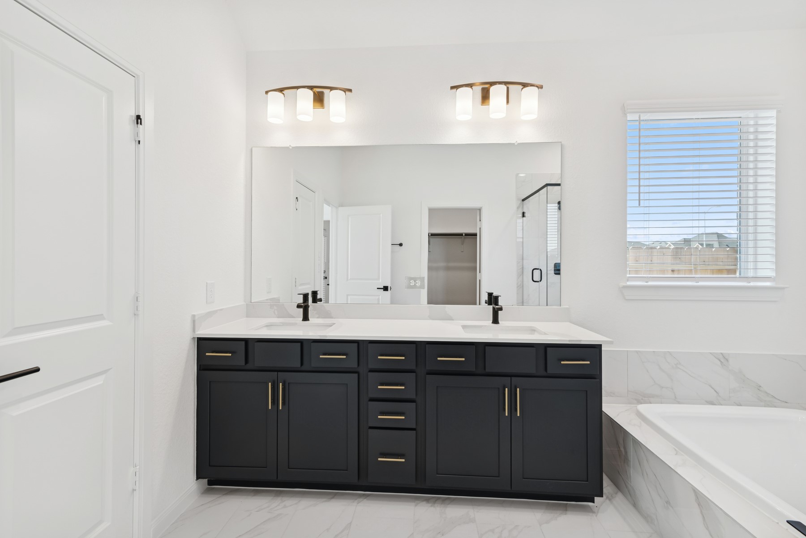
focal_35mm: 16
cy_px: 269
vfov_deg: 73.8
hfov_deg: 96.7
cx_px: 403
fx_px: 358
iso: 100
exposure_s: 1/10
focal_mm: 16
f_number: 9
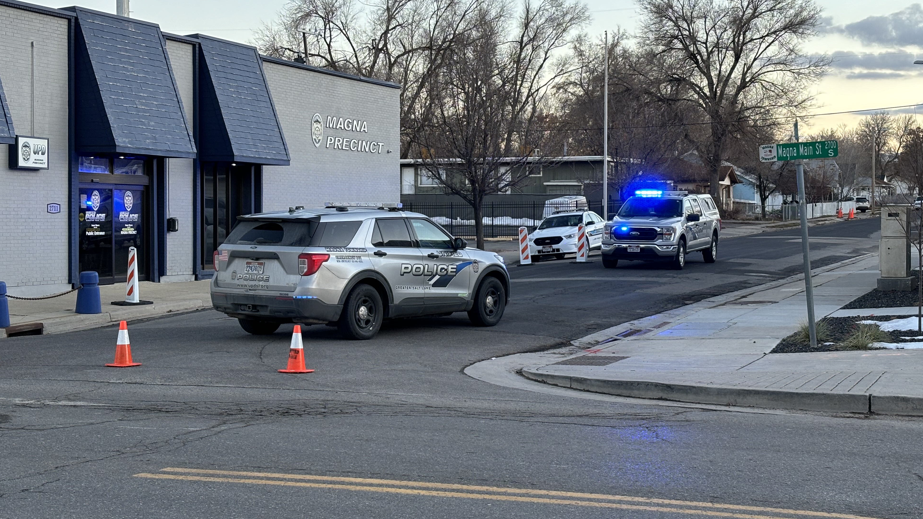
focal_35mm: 59
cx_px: 471
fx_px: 1444
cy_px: 242
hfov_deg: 35.4
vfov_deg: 20.4
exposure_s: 1/82
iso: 50
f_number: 1.6
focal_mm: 5.96
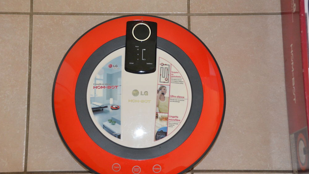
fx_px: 516
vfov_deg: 19.1
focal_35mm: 63
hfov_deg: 33.3
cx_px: 154
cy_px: 97
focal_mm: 40
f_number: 4.5
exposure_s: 1/60
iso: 3200
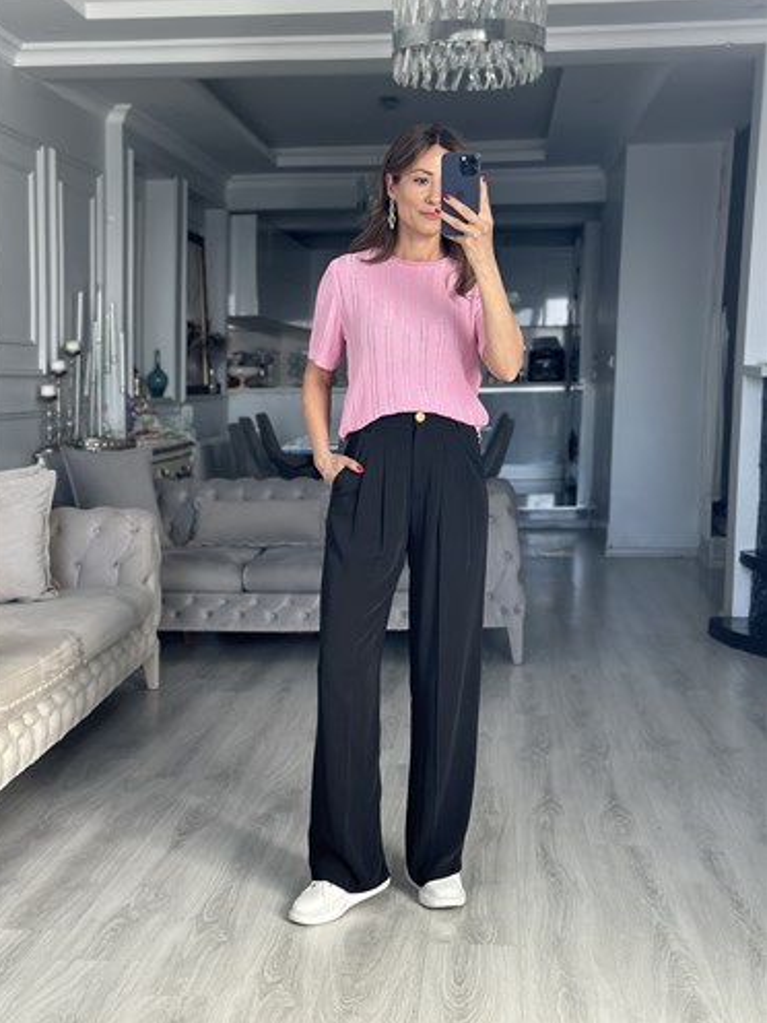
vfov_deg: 38.9
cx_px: 379
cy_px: 509
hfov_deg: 29.7
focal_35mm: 49
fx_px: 1448
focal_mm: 6.86
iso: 125
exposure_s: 1/138
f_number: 1.78
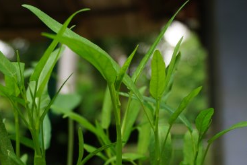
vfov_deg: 19.5
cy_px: 73
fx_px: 480
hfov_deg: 28.8
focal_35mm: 70
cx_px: 134
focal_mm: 28
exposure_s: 1/125
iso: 160
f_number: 4.5
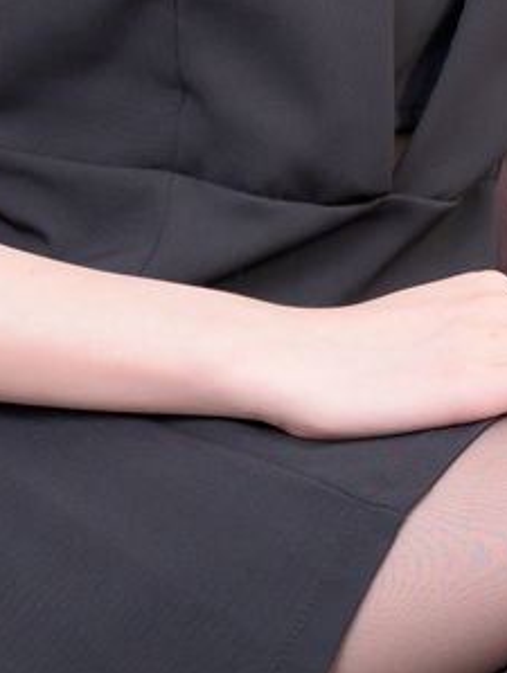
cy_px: 385
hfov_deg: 6.3
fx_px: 4638
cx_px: 399
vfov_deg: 8.3
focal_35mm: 238
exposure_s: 1/160
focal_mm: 38
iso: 250
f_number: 4
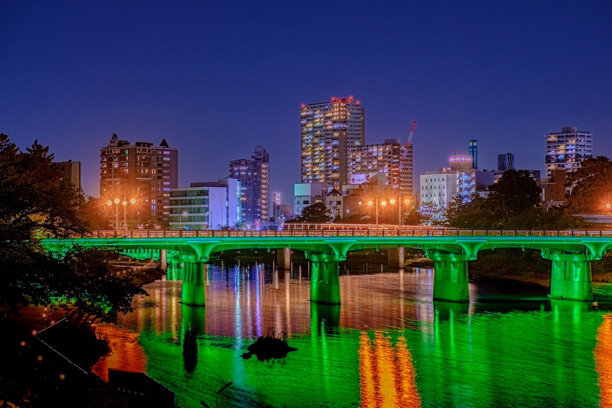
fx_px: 1258
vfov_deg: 18.4
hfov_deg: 27.3
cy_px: 204
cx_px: 306
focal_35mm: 74
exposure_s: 10
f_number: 6.4
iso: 200
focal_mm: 49.4
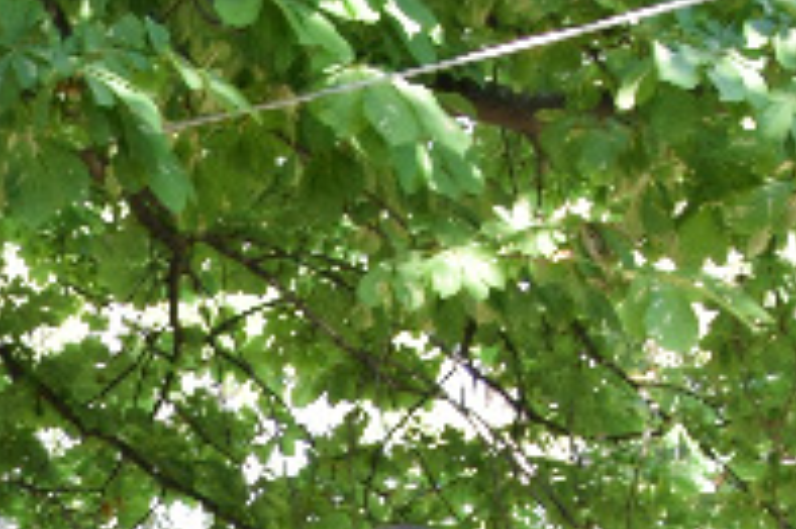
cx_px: -331
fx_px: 4243
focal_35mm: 192
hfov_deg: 10.4
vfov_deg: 6.5
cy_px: 1563
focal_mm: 21
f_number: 5.6
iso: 400
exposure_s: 1/100
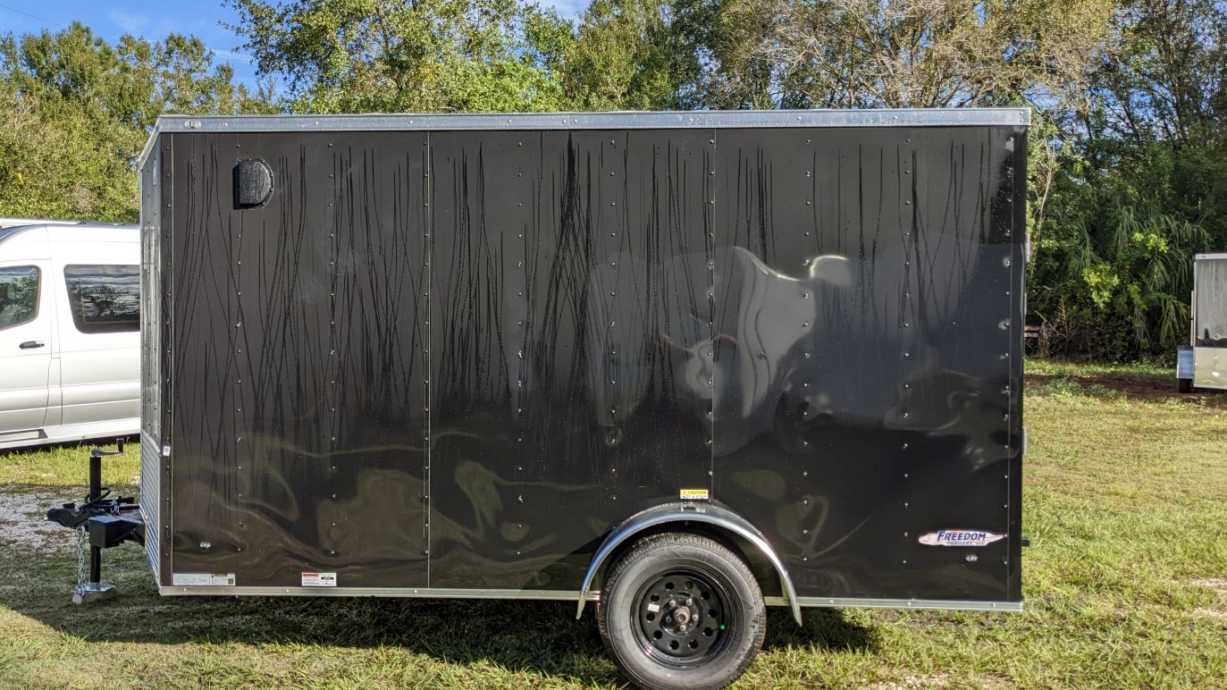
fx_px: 976
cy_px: 334
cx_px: 610
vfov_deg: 38.9
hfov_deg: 64.3
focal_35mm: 30
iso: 43
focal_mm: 4.38
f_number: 1.73
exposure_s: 1/2132
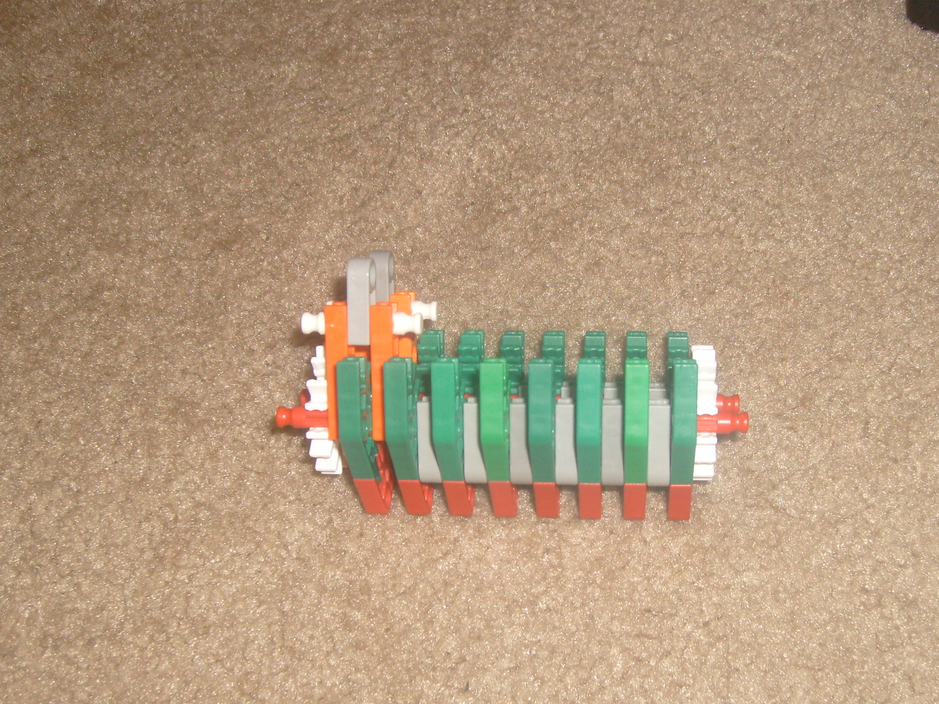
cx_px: 549
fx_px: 1166
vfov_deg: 33.5
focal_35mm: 43
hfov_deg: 43.7
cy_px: 427
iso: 100
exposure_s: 1/45
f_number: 2.8
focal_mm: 5.8
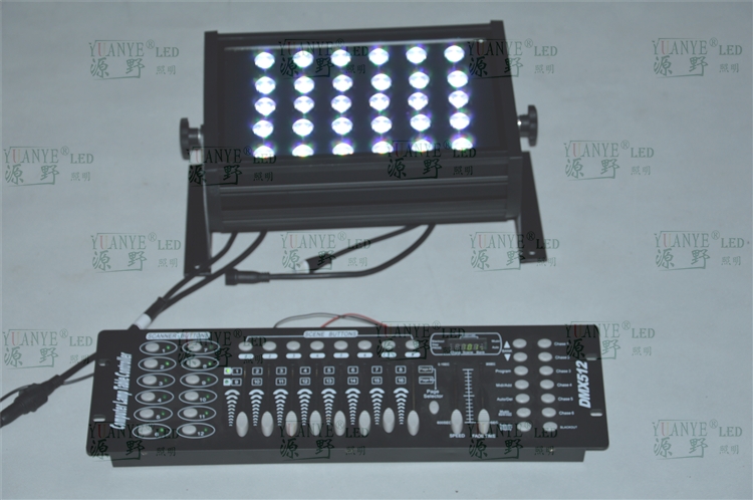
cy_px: 250
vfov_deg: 14.7
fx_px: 1943
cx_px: 376
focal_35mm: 93
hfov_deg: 21.9
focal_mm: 62
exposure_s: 1/60
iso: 100
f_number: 5.3
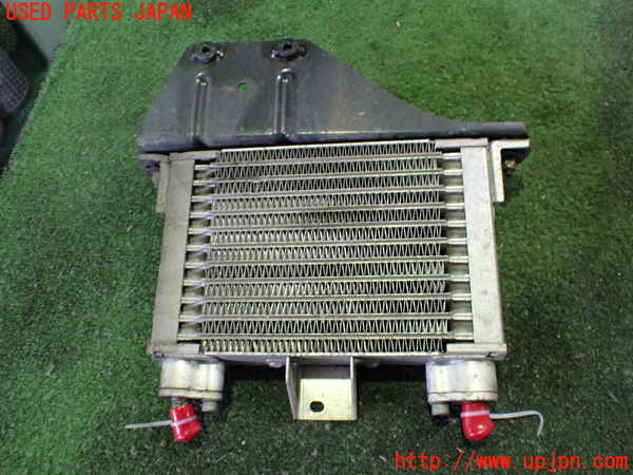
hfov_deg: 60.0
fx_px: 549
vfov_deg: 46.8
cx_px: 316
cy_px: 238
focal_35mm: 30
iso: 800
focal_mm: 5.4
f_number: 2.3
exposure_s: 1/50
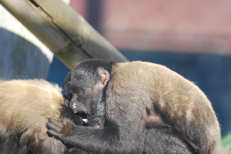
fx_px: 2891
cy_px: 77
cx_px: 116
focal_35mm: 450
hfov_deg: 4.6
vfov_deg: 3.1
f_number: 5.6
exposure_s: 1/160
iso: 400
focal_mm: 300
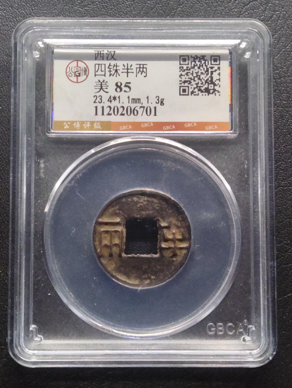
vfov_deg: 35.5
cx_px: 135
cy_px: 188
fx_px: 606
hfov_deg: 27.1
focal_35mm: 54
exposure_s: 1/50
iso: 640
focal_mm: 3.42
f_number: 2.2
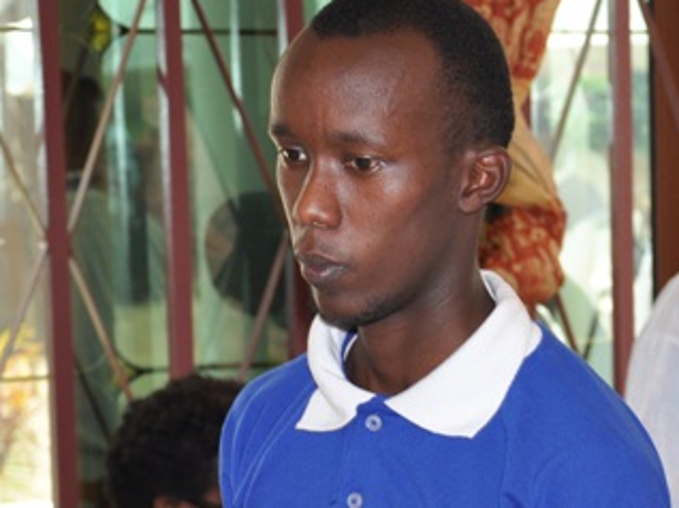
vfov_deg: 9.5
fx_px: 3058
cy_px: 470
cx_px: 499
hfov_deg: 12.6
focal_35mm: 156
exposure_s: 1/60
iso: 500
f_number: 4.8
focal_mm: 48
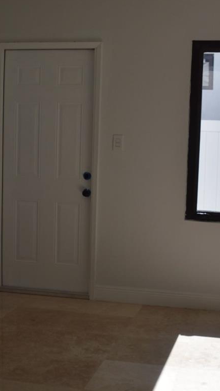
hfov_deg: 21.4
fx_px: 581
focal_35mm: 56
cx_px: 142
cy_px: 206
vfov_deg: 37.2
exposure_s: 1/160
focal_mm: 18
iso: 100
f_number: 7.1
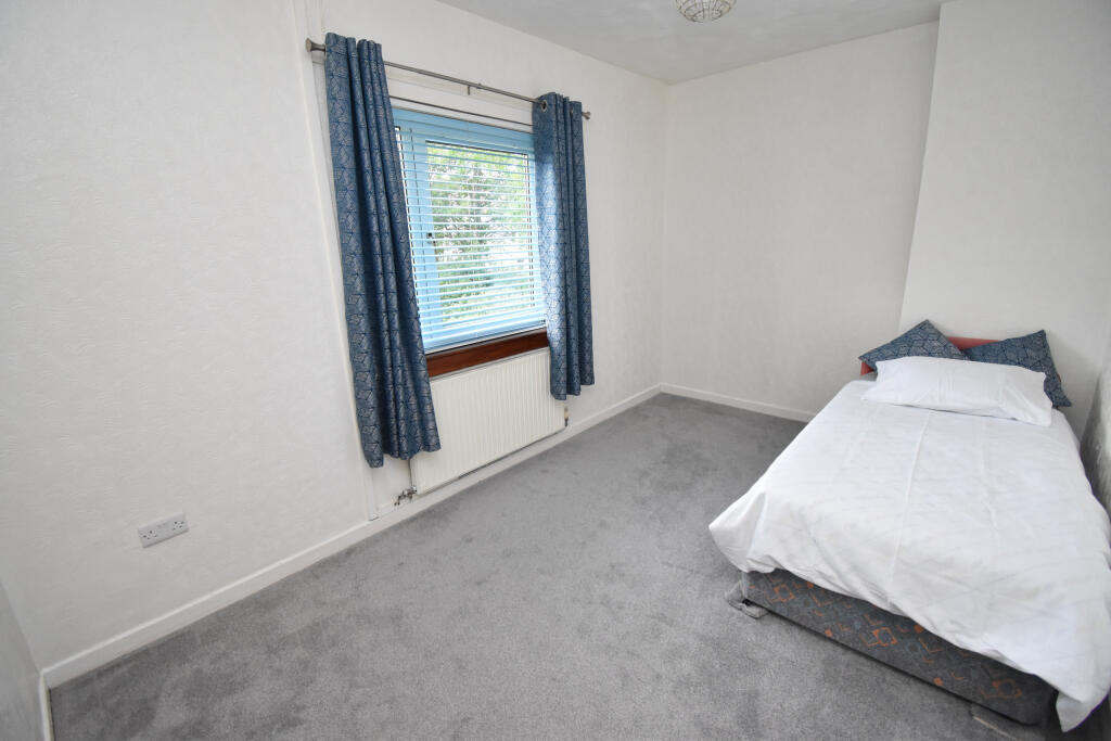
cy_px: 370
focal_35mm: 15
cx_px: 556
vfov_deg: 77.3
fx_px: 463
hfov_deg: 100.4
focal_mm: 10
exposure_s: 1/125
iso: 1400
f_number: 4.5
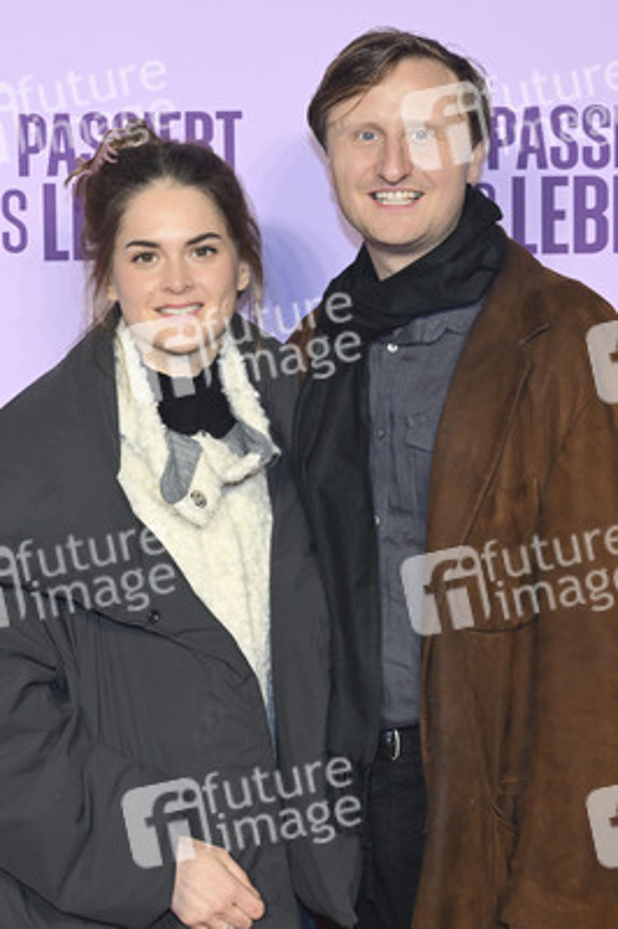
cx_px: 309
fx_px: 1341
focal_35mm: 52
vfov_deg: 38.2
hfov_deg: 25.9
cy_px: 464
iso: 1250
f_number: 4.5
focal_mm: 52
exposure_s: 1/200
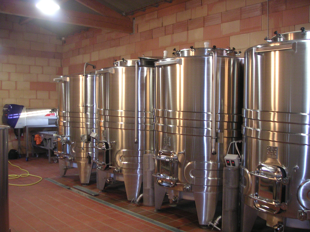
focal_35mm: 38
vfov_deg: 37.7
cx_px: 155
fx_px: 340
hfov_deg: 49.0
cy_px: 116
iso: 160
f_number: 2.8
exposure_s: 1/10
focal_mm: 6
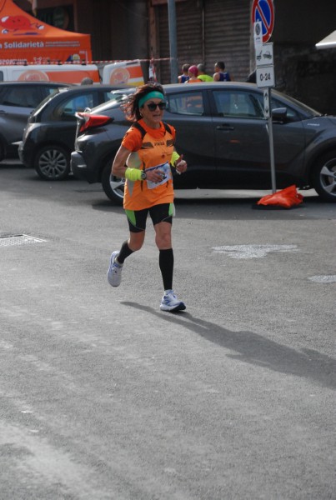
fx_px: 1462
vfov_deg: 19.4
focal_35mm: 105
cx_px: 168
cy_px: 250
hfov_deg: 13.1
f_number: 5.6
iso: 1000
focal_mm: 70
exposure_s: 1/1250
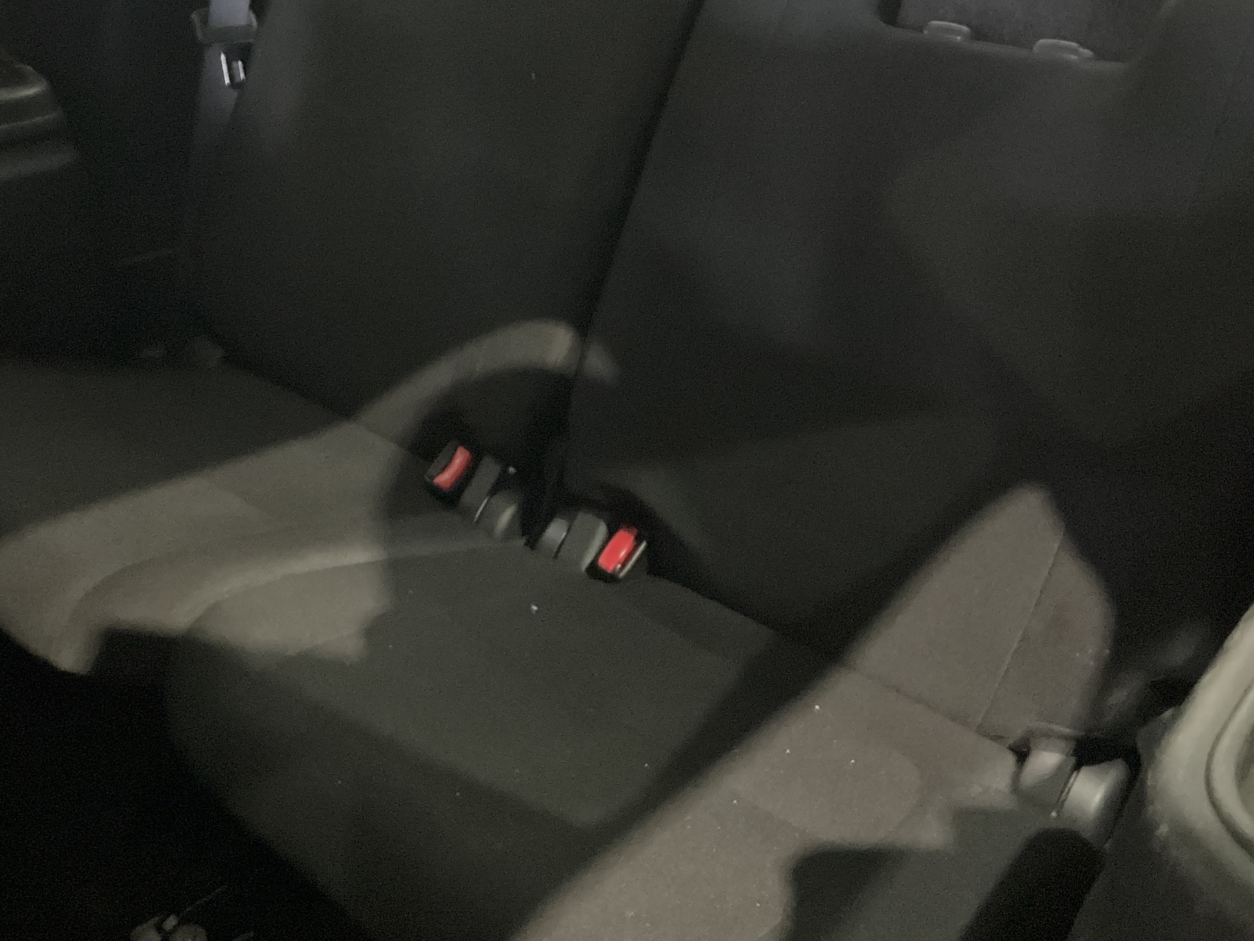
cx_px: 476
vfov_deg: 36.5
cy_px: 318
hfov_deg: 47.5
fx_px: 1413
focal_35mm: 39
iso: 1000
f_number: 1.8
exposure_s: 1/15
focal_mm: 3
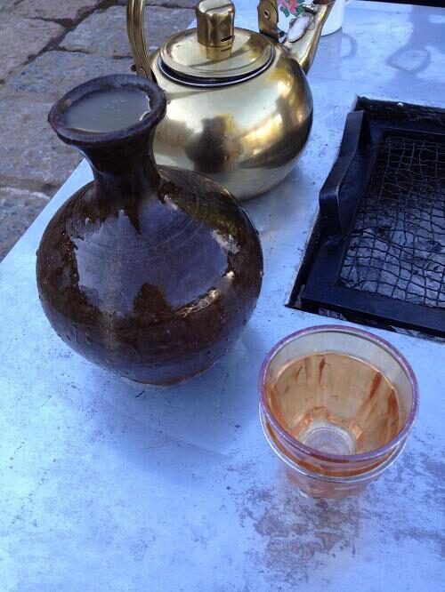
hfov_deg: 40.7
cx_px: 222
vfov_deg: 52.6
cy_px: 296
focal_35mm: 35
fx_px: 600
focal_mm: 4.28
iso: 80
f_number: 2.4
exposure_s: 1/120
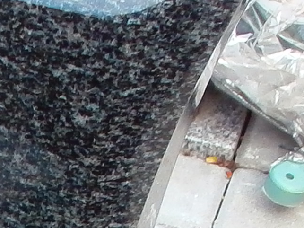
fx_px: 1888
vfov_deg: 6.5
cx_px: -281
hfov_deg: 8.8
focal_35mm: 215
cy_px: 583
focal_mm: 5.36
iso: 100
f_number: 3.5
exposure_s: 1/320
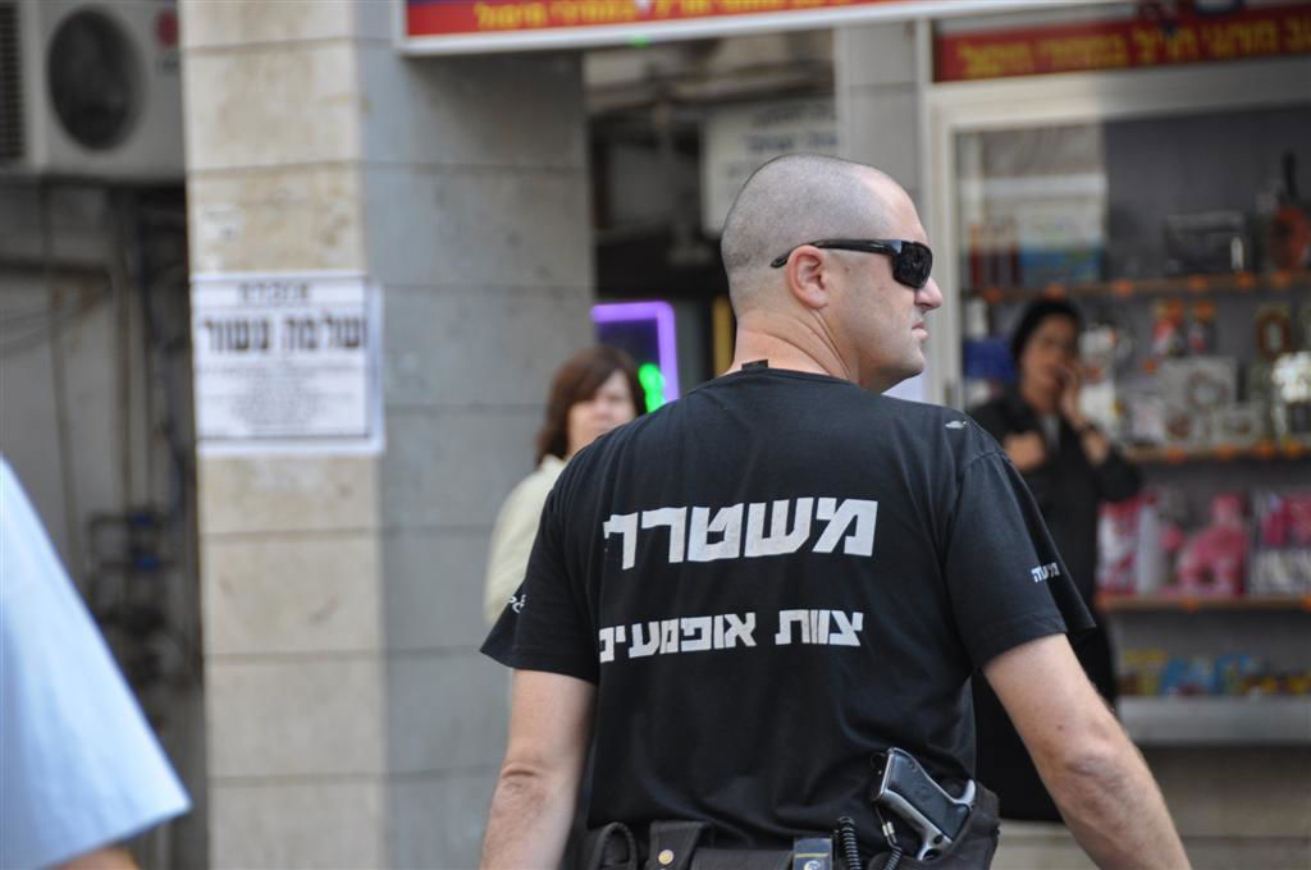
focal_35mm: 225
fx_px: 8183
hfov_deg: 9.2
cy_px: 435
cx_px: 656
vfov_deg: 6.1
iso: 450
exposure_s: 1/250
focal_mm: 150
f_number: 5.6
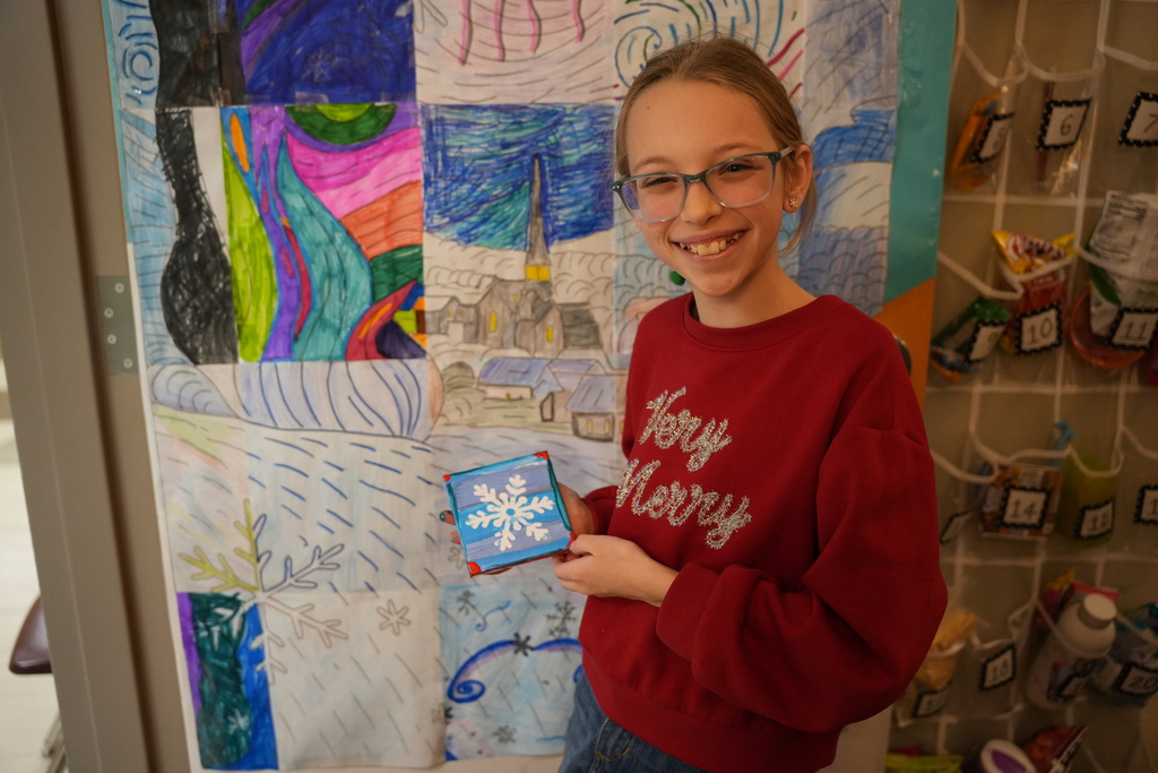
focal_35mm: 31
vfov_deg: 42.5
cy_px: 386
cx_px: 579
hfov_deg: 60.4
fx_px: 994
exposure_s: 1/160
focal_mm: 30.9
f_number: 2.8
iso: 2500
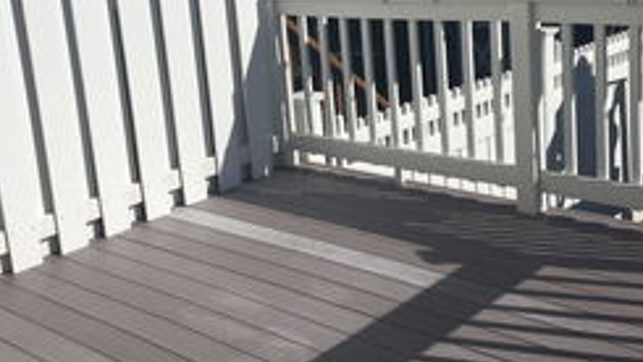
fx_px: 938
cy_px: 115
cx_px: 287
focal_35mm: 55
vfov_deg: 21.8
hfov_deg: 37.8
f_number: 2.2
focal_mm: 4.15
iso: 25
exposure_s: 1/5917
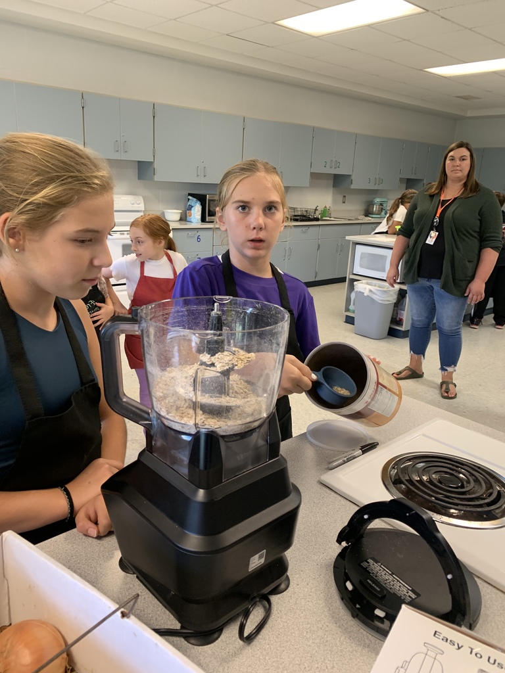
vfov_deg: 67.3
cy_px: 336
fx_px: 506
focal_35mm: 26
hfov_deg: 53.1
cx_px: 252
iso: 125
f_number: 1.8
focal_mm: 4.25
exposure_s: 1/60
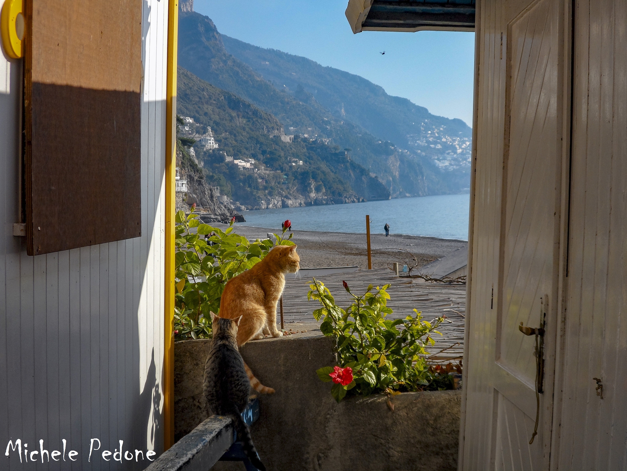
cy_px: 236
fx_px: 978
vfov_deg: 27.0
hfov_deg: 35.5
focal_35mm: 54
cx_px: 314
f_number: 4.1
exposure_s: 1/500
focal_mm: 9.8
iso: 80
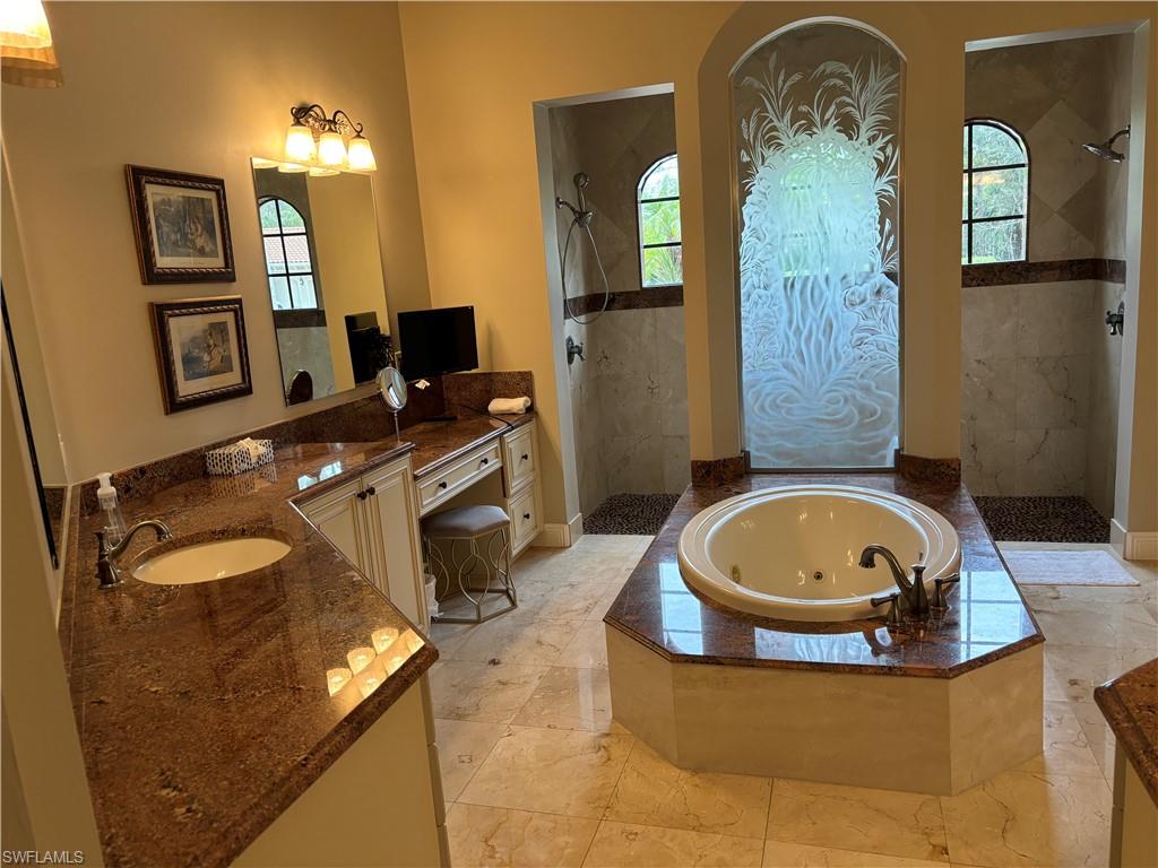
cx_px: 579
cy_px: 434
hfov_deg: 67.3
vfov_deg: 53.1
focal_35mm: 26
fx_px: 870
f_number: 1.6
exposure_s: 1/60
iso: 160
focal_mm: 5.96
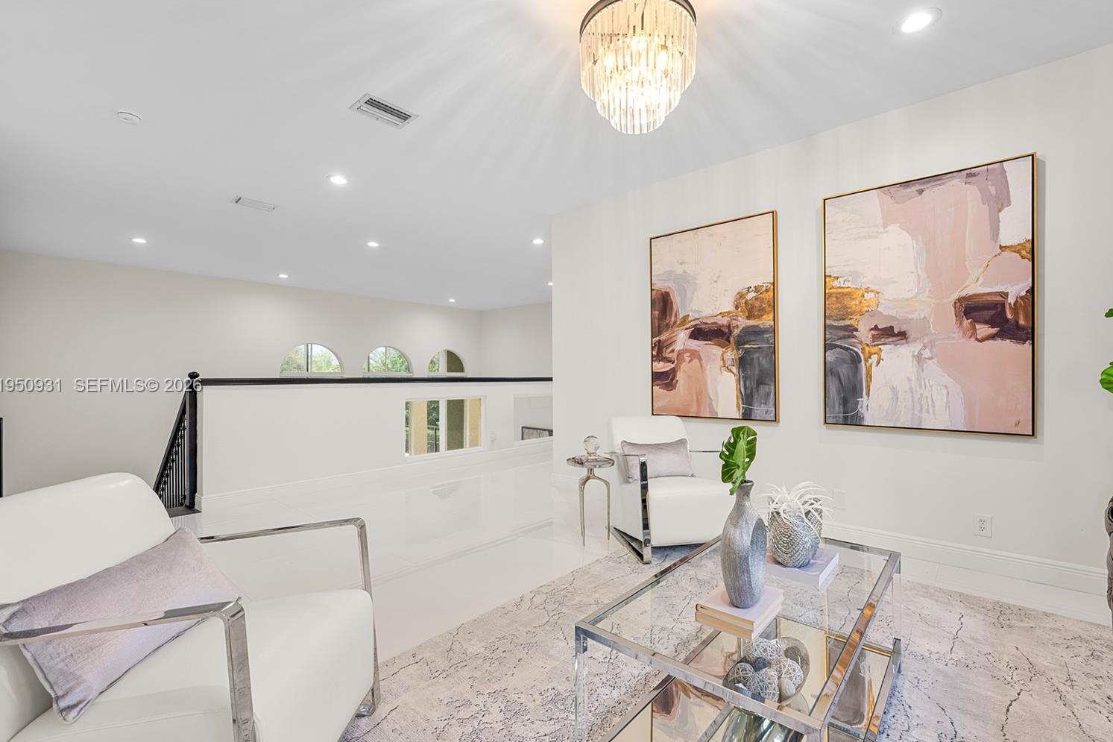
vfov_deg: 77.3
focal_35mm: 15
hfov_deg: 100.4
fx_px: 464
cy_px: 386
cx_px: 567
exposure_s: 1/10
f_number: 8
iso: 500
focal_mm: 14
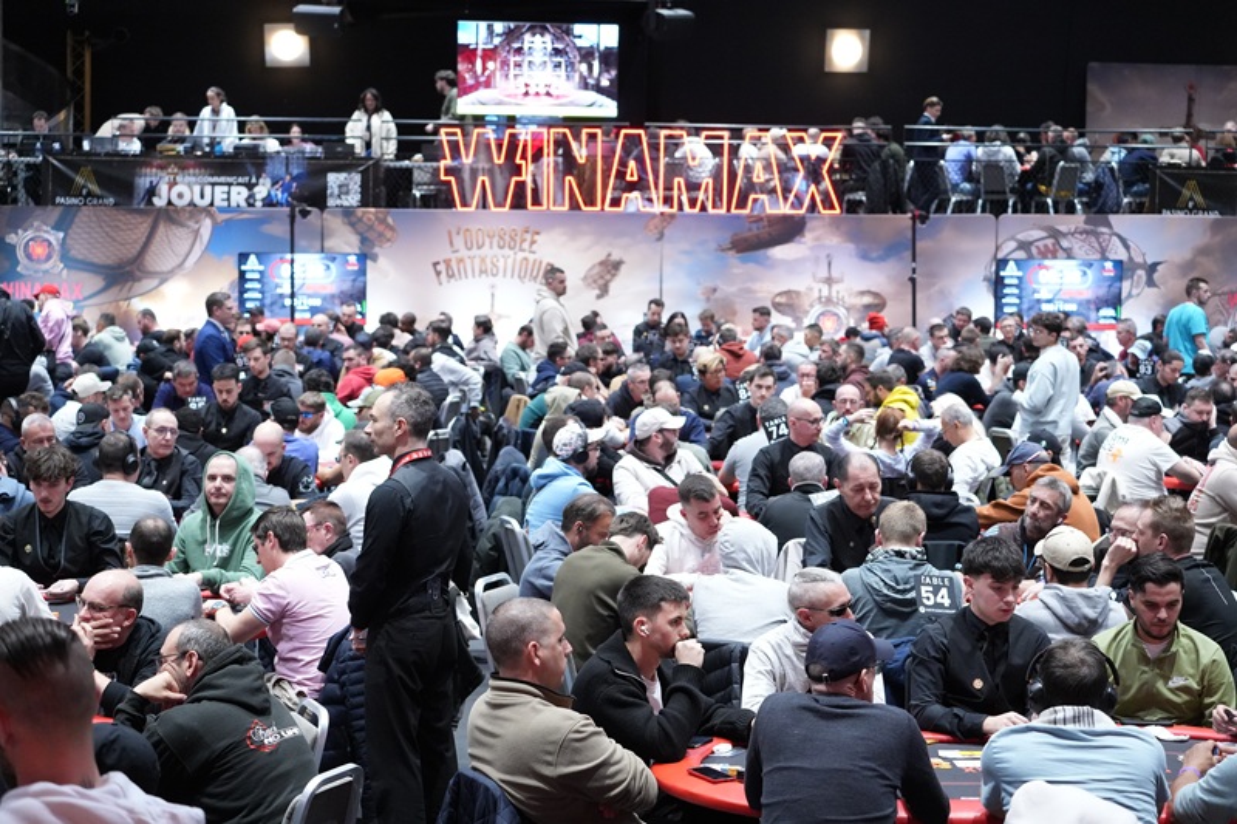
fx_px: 2405
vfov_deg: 19.4
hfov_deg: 28.8
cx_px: 618
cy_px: 412
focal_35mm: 70
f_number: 5.6
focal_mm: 70
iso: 6400
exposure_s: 1/50
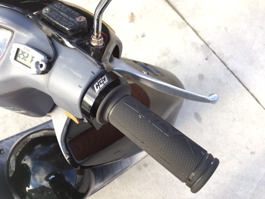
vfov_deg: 48.2
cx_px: 132
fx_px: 222
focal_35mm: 29
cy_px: 100
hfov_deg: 61.7
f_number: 2.2
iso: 25
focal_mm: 4.15
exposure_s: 1/101
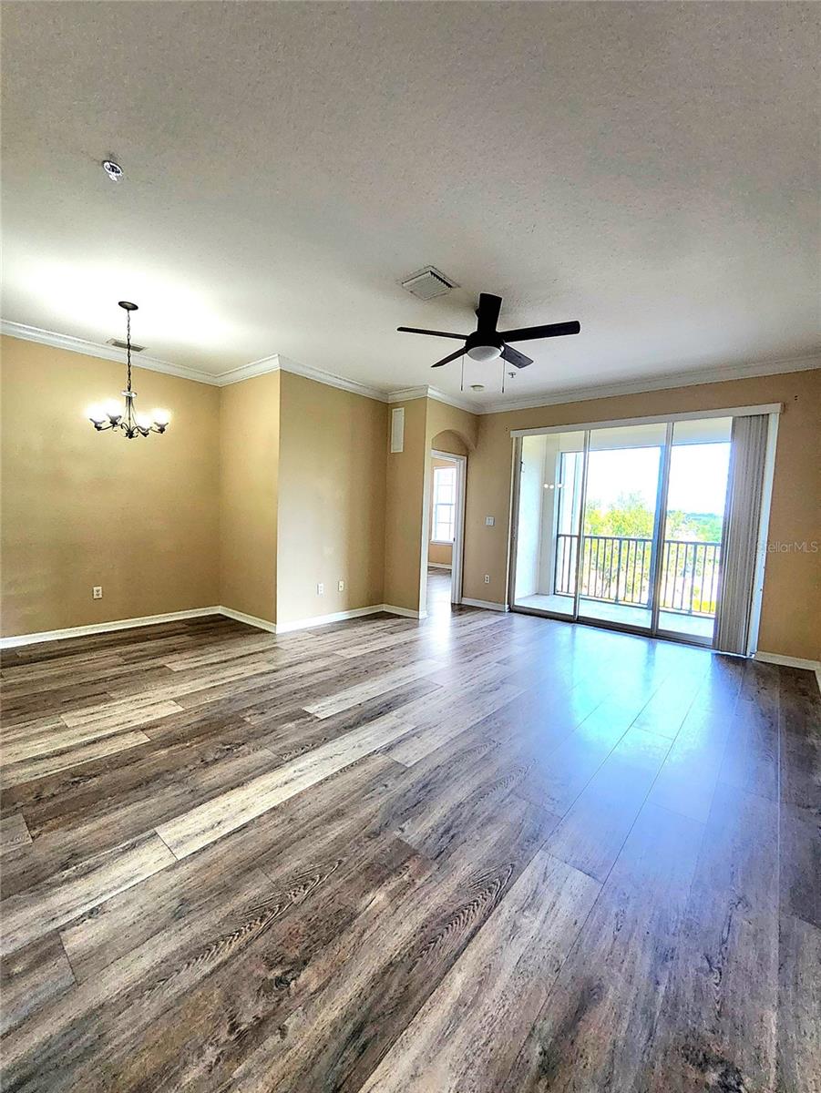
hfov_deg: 90.0
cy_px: 546
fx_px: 411
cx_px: 410
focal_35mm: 13
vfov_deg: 106.2
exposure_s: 1/60.2
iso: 100
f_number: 2.2
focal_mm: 1.13
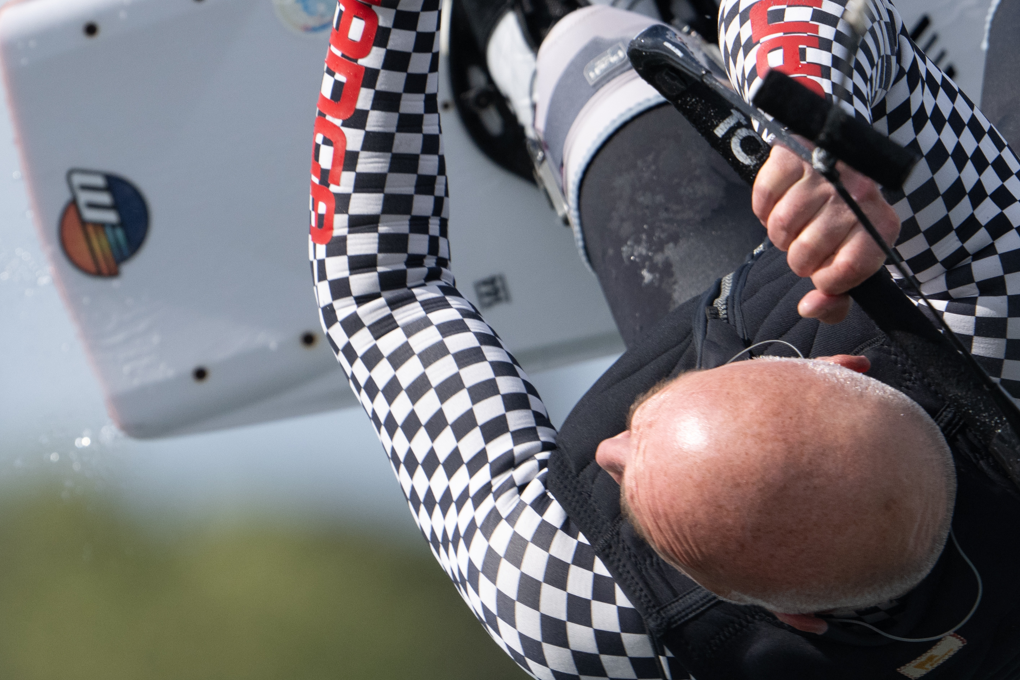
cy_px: 548
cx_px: 703
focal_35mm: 1165
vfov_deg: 1.2
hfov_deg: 1.8
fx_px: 33006
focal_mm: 400
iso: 320
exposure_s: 1/3200
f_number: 5
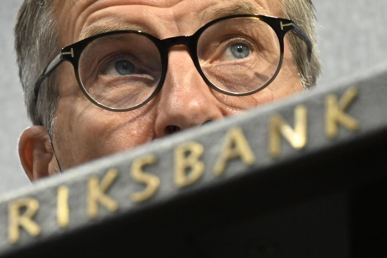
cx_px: 194
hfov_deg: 10.3
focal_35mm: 200
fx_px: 2149
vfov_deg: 6.9
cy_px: 129
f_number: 20
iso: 4000
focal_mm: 200
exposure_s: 1/30
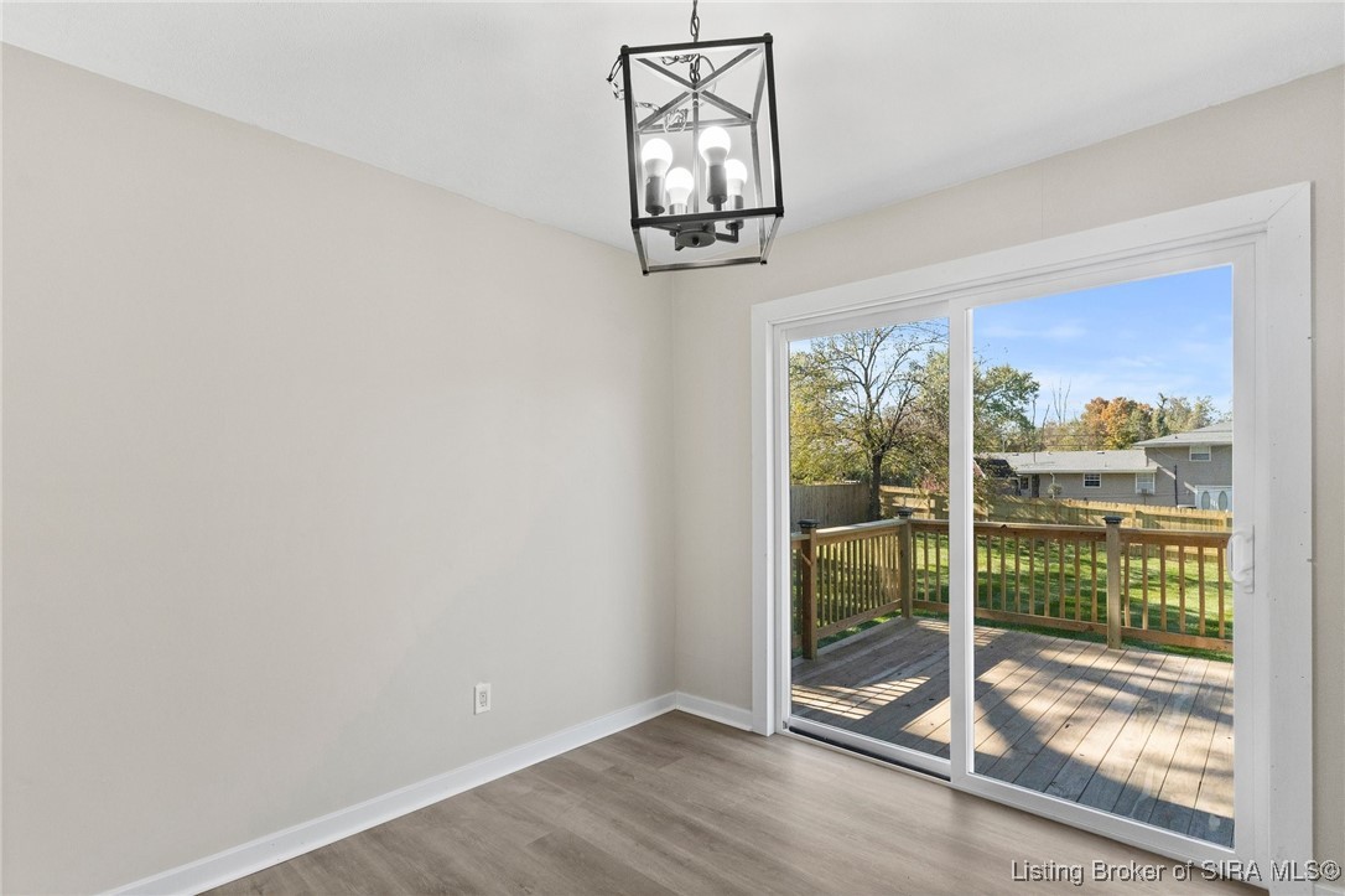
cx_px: 672
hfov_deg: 93.3
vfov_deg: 70.4
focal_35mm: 17
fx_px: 635
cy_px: 448
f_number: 7.1
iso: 1600
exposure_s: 1/50
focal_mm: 17
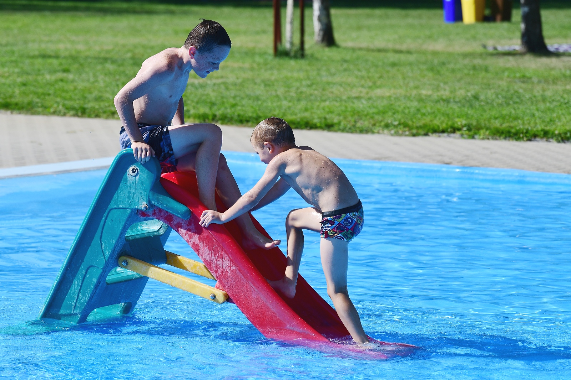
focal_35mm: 158
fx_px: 2498
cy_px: 190
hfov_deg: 13.0
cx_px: 286
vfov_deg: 8.7
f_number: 3.8
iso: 100
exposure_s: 1/1600
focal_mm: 105
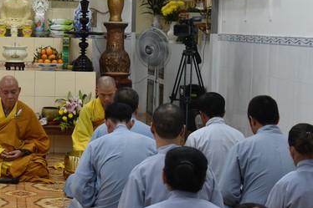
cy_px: 39
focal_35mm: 87
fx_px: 756
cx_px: 43
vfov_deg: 15.6
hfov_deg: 22.9
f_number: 5.6
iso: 1600
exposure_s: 1/125
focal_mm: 50
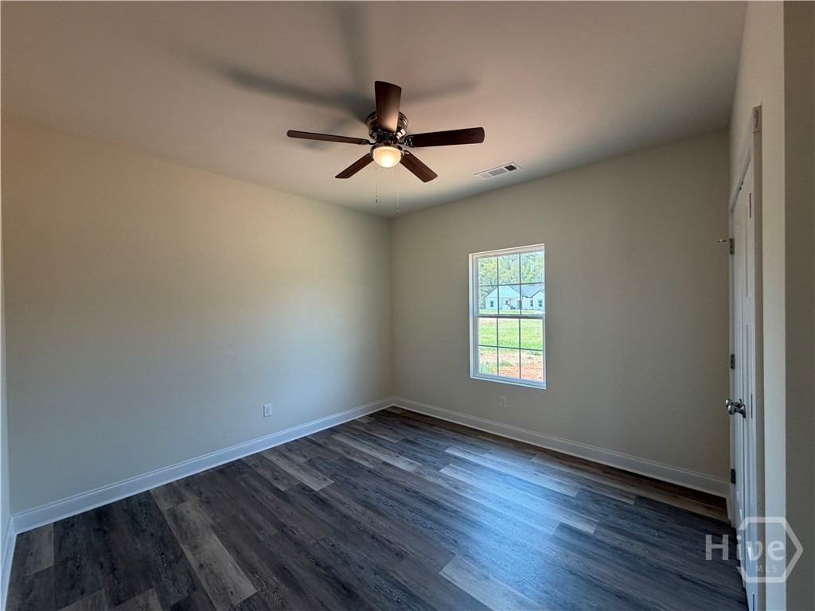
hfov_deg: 102.1
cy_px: 306
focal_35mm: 14
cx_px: 408
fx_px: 330
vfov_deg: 85.7
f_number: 2.2
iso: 160
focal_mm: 2.22
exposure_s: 1/120
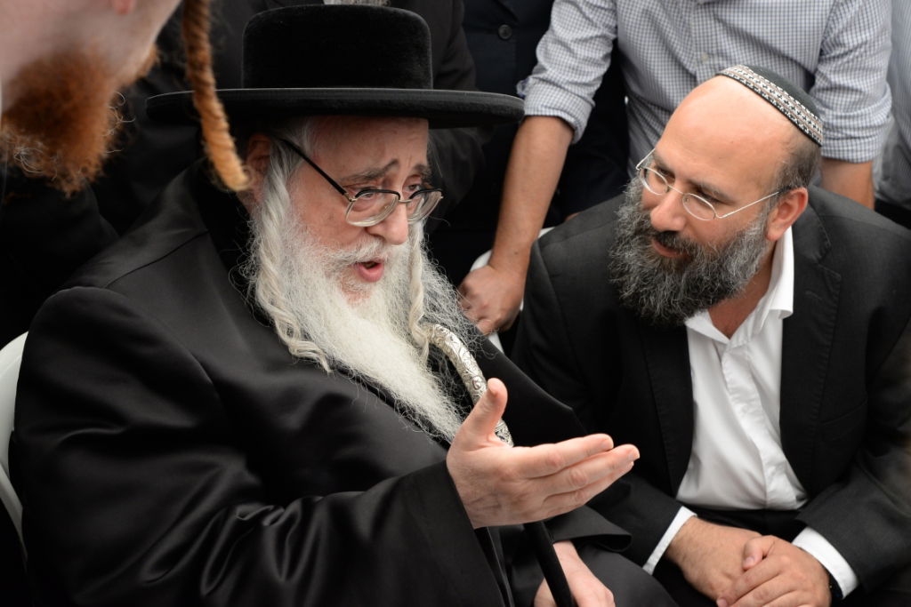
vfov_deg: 19.5
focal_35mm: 70
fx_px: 1772
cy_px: 304
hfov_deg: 28.8
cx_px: 456
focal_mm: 70
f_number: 8
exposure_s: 1/320
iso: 1250
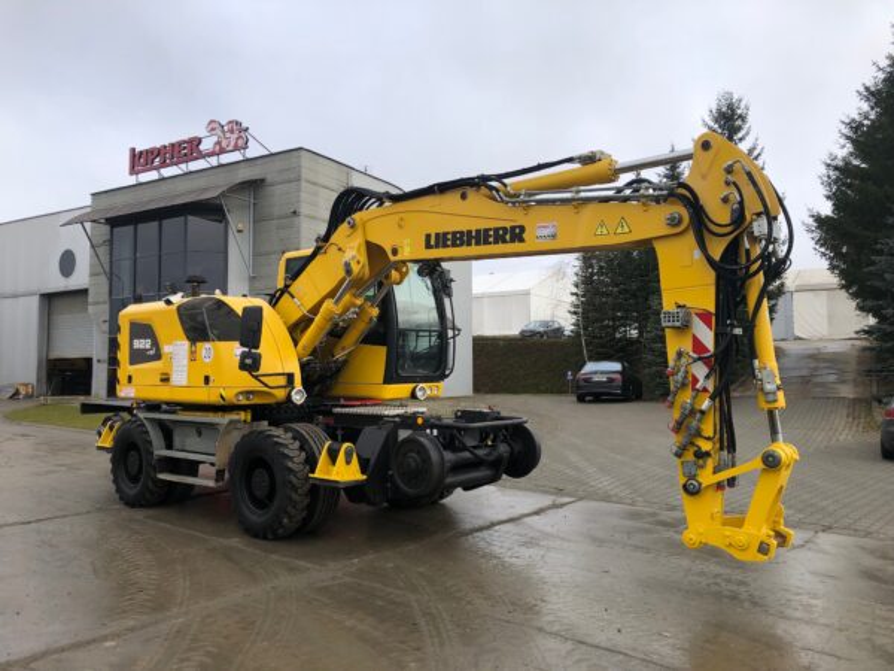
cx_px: 447
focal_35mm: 28
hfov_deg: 63.4
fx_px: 723
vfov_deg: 49.7
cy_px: 336
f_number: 1.8
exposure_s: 1/343
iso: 20
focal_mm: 3.99
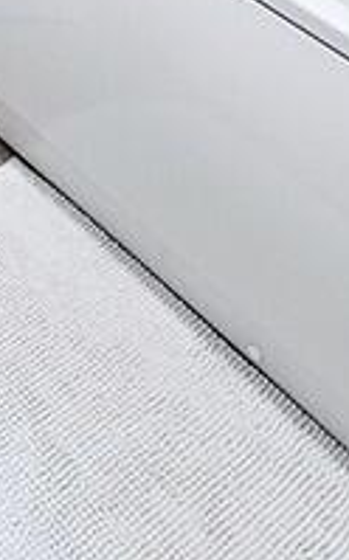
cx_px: -17
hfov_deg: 17.8
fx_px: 1083
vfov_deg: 22.8
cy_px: -310
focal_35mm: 71
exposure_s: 1/71.4
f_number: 2.2
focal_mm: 2.2
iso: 160
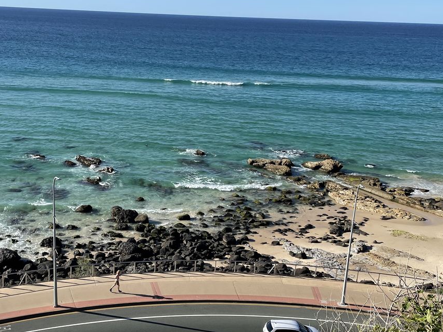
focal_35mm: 44
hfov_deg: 42.8
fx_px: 563
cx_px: 182
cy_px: 168
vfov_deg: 32.9
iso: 32
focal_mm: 4.2
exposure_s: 1/2882
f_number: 1.6
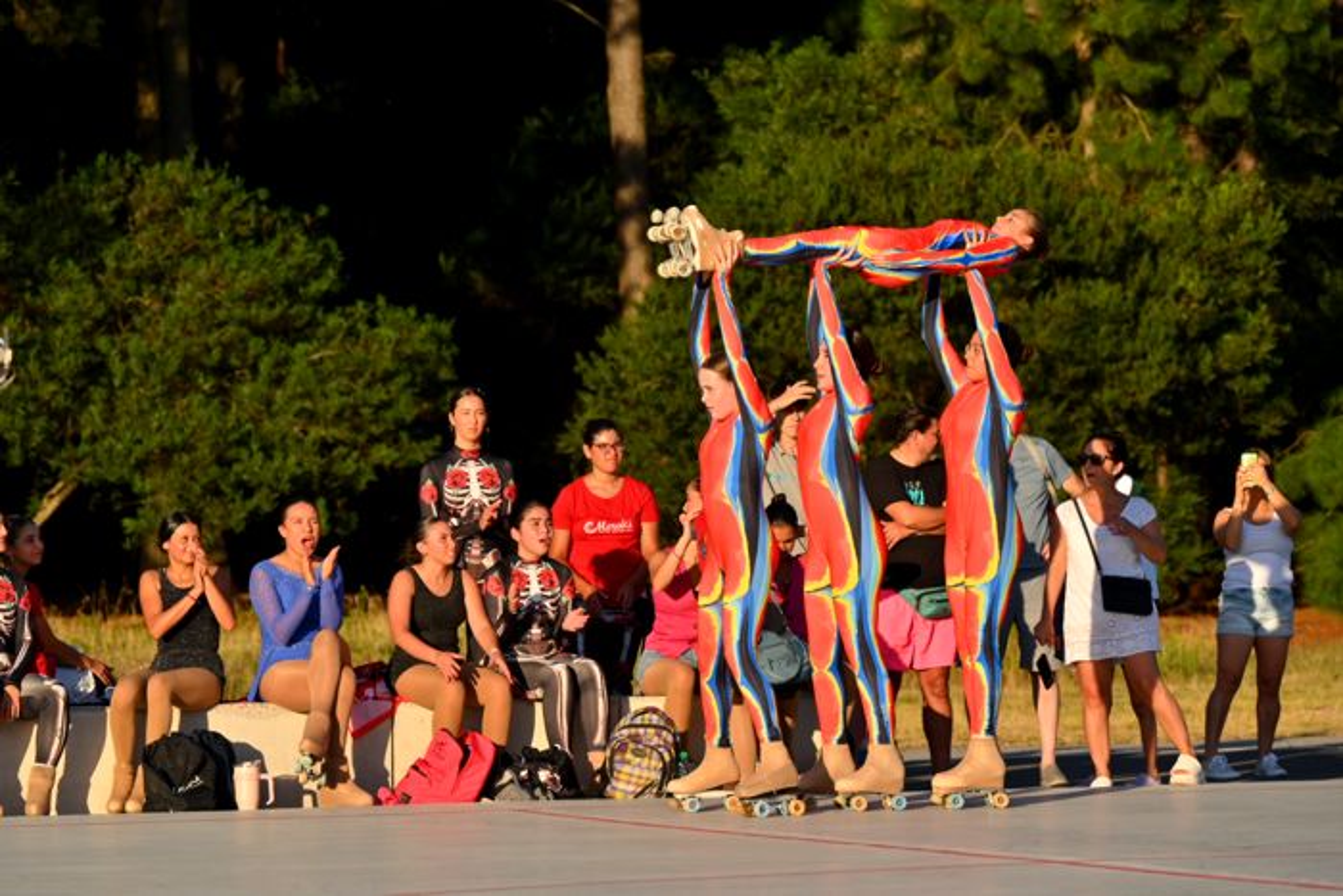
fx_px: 5597
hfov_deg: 13.7
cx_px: 672
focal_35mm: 150
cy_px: 448
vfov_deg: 9.2
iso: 320
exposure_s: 1/2500
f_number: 6.3
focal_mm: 150
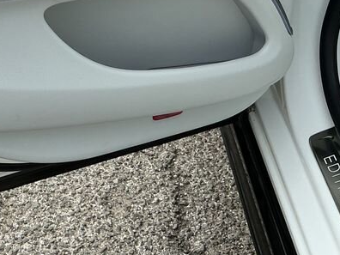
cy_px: -64
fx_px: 737
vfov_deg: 18.4
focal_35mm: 75
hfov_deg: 25.0
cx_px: 15
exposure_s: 1/450
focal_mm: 3
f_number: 1.8
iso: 25
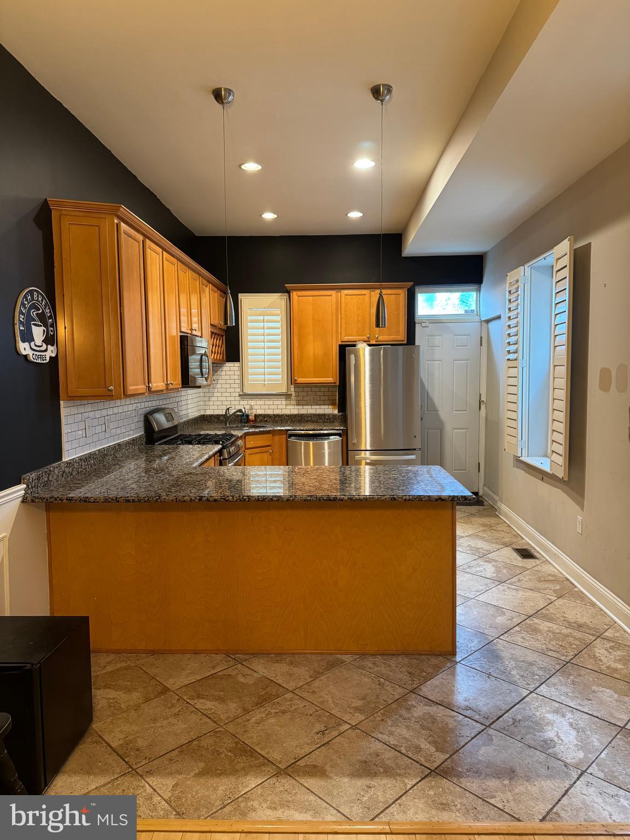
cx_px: 315
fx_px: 582
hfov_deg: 56.8
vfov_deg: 71.6
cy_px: 420
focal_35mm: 24
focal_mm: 6.76
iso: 400
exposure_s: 1/60
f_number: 1.78
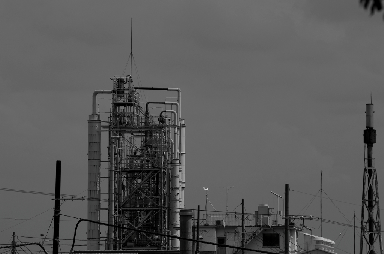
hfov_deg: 8.1
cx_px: 192
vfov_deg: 5.4
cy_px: 127
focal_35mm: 255
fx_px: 2714
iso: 100
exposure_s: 1/800
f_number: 8
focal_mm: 170
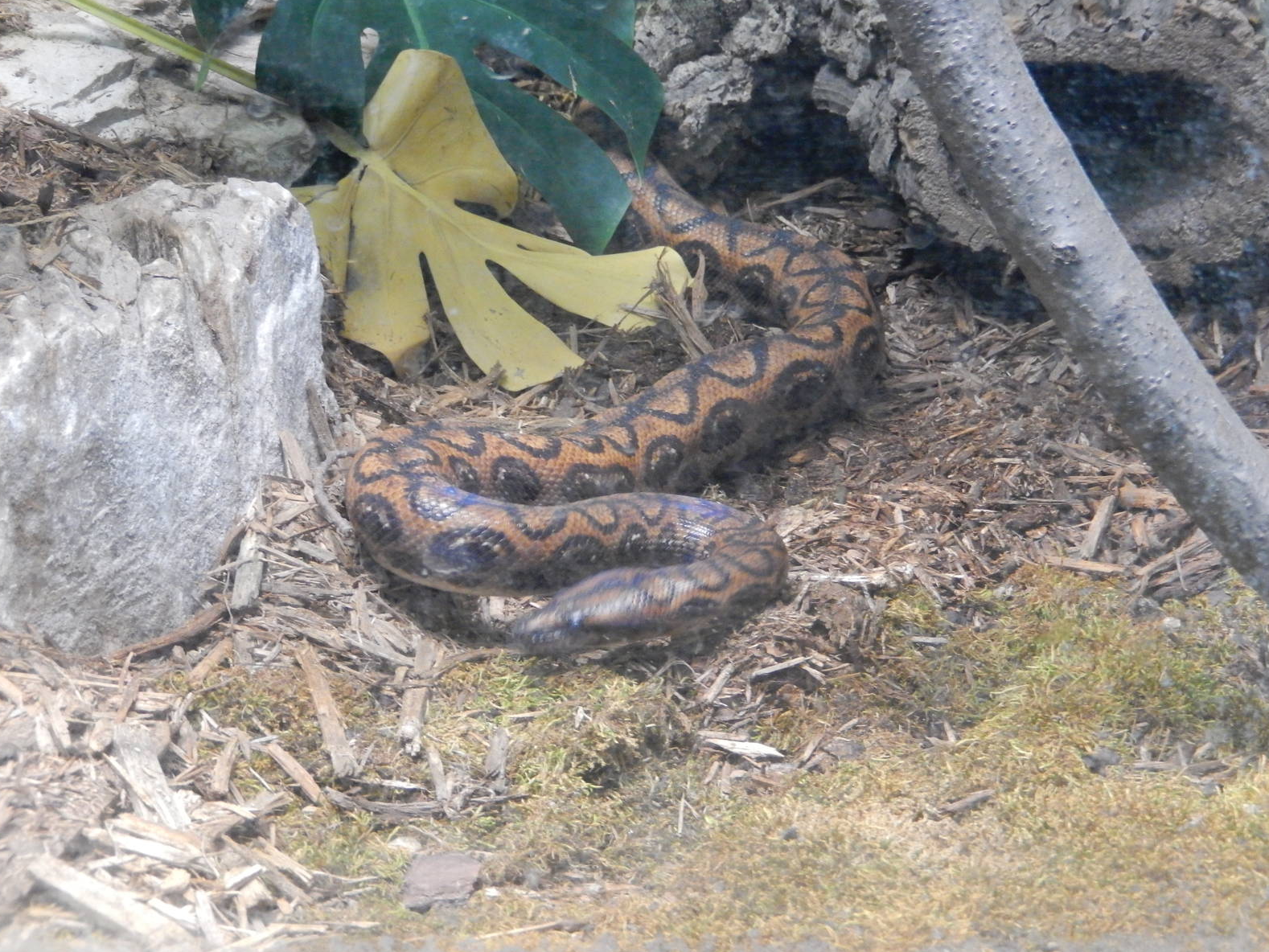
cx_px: 632
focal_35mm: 74
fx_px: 2713
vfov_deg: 19.9
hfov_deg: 26.3
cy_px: 479
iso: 800
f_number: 4.9
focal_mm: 13.1
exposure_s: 1/6
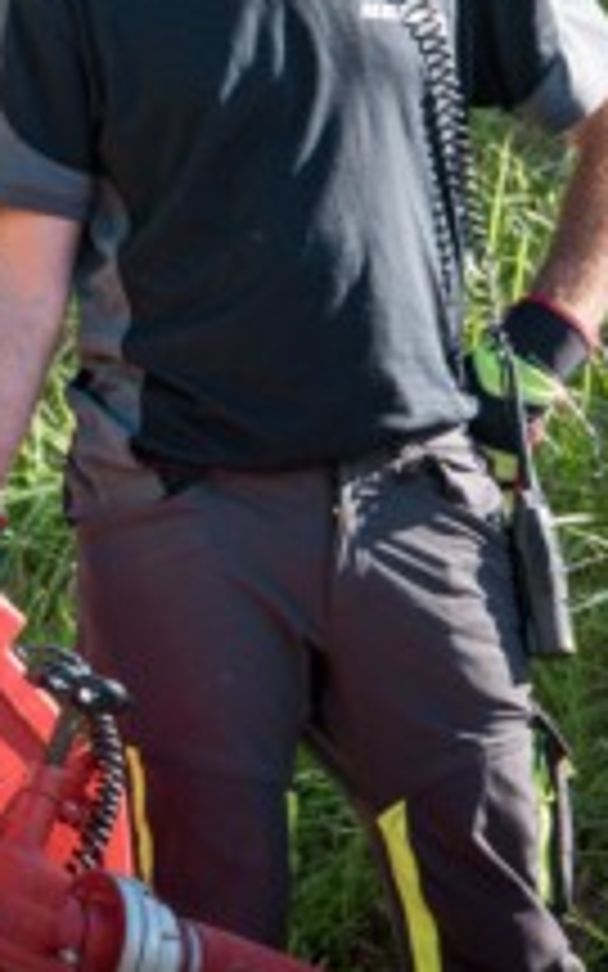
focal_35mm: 408
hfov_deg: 3.2
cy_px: 166
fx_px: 10817
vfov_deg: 5.1
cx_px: -72
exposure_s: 1/1000
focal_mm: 160
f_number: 8
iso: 1600
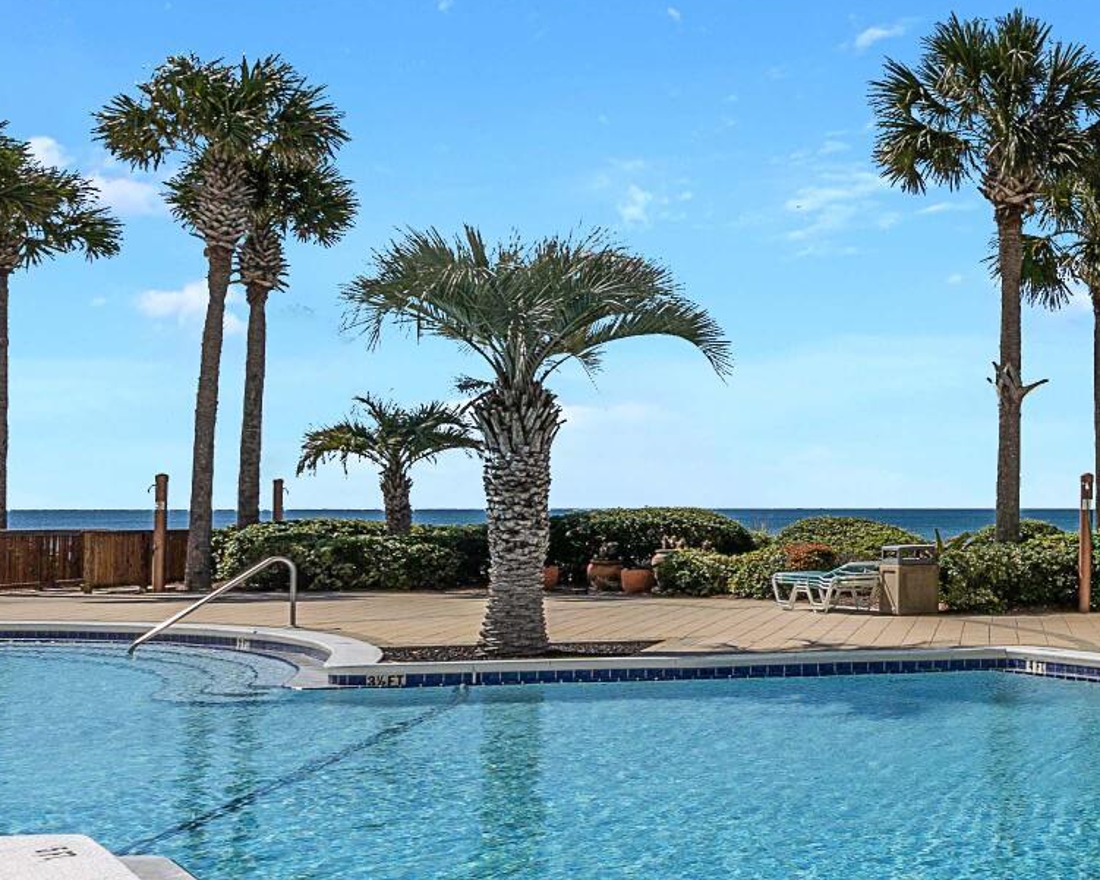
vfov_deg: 33.4
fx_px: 1465
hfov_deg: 30.3
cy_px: 447
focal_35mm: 45
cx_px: 1506
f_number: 10
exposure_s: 1/320
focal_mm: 12
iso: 100
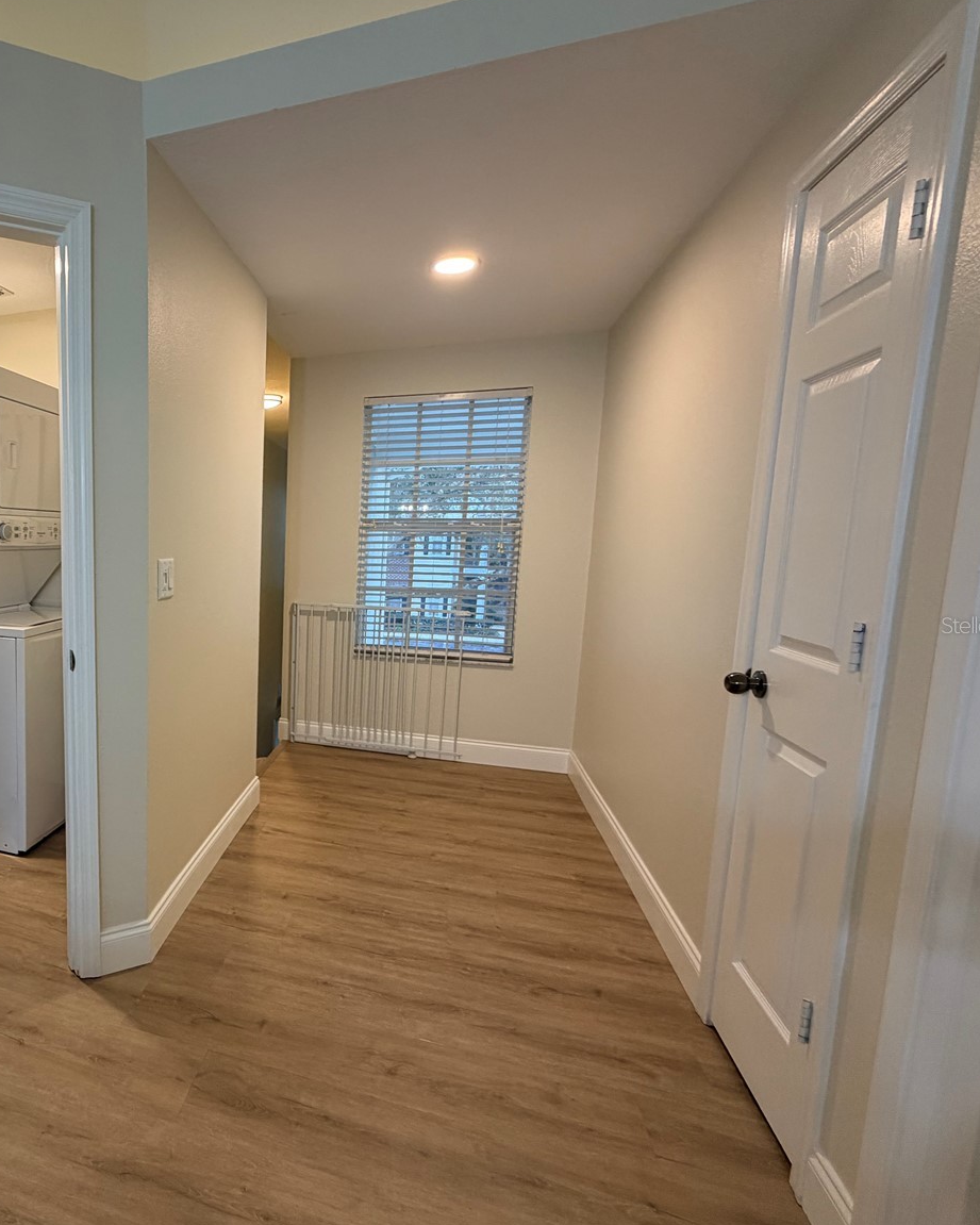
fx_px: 689
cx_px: 190
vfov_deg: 83.3
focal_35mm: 19
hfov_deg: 64.4
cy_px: 625
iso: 160
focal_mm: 2.22
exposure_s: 1/60
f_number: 2.2
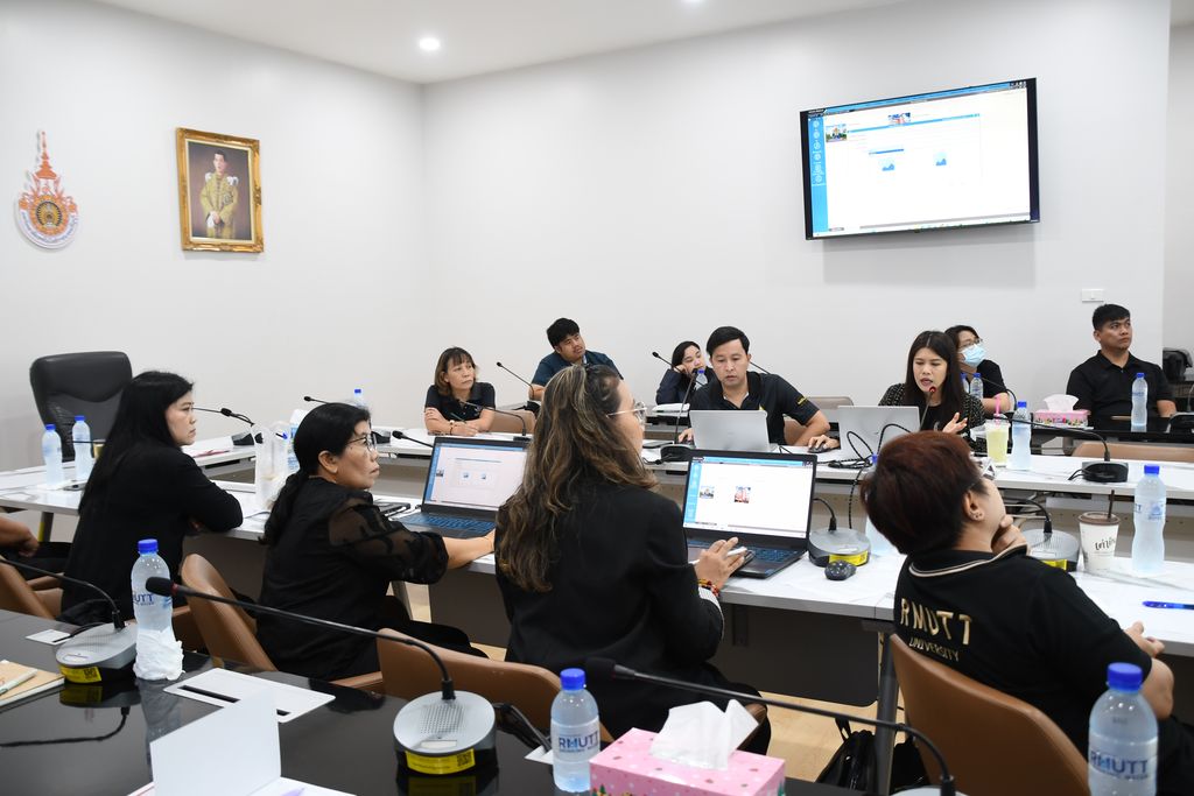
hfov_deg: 60.3
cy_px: 398
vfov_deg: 42.3
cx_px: 597
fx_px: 1028
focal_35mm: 31
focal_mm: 21
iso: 500
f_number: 4
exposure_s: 1/30
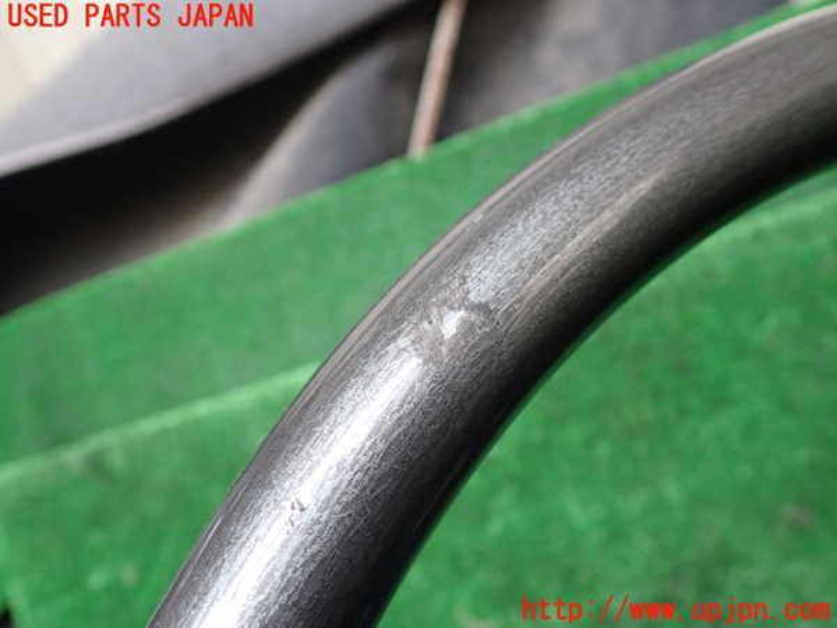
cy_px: 314
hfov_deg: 60.0
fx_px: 725
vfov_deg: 46.8
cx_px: 418
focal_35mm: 30
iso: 320
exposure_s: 1/30
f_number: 2.3
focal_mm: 5.4
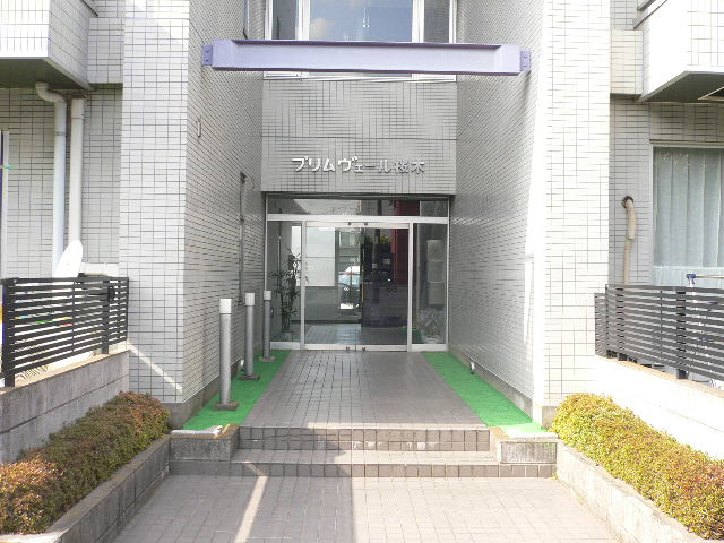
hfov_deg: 52.6
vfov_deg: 40.7
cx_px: 362
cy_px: 272
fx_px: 732
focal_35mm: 35
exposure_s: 1/50
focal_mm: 5.8
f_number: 5.6
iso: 80
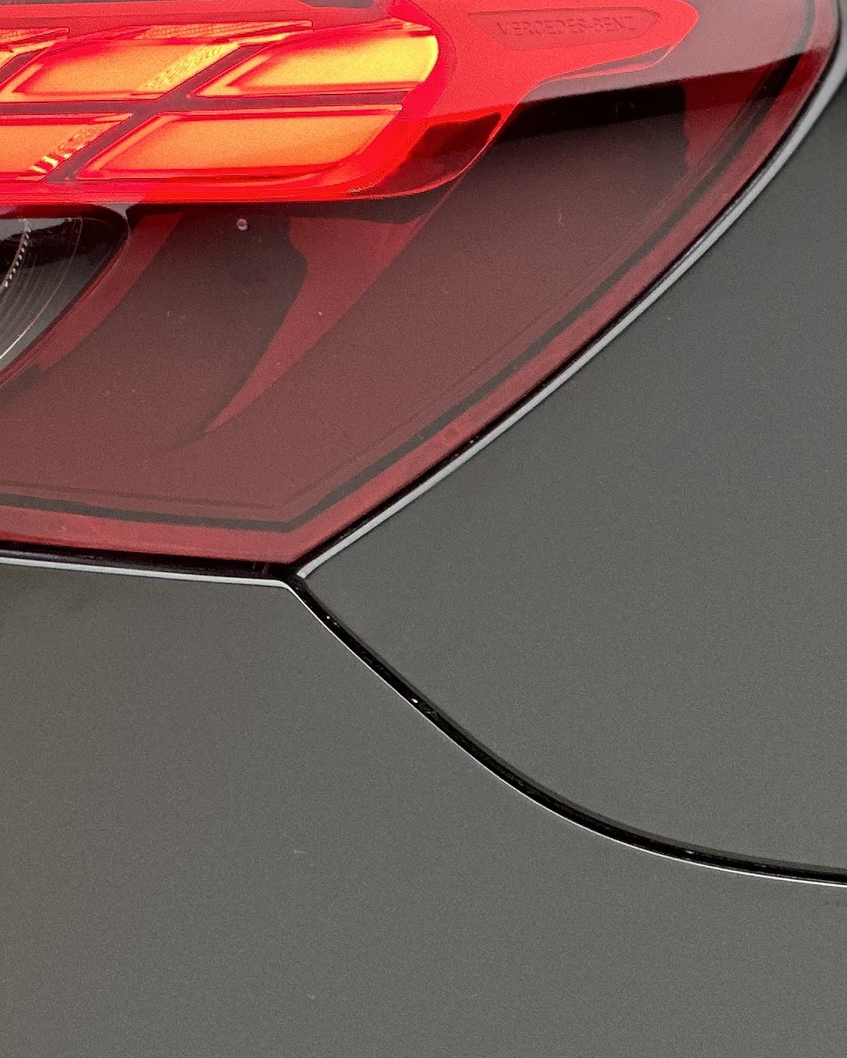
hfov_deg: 7.1
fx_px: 6734
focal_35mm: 215
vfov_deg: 9.0
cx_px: -330
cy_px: 137
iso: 80
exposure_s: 1/100
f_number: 2.8
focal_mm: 9
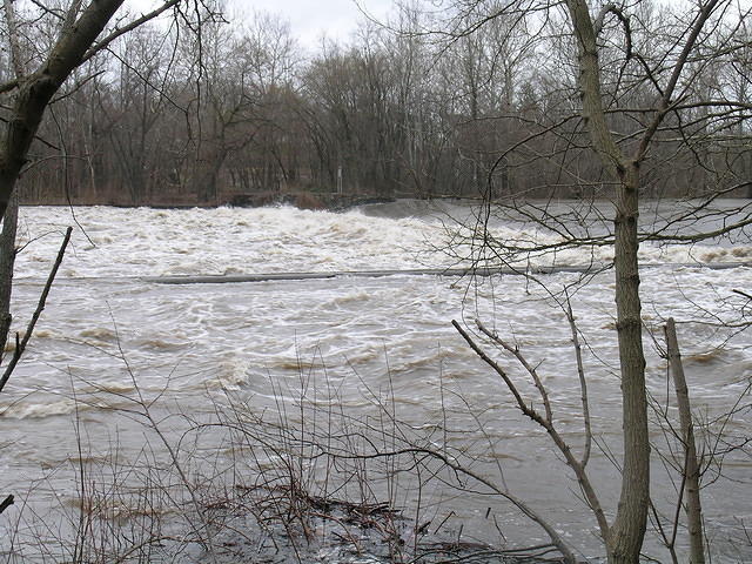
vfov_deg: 24.0
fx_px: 1325
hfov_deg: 31.7
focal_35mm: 61
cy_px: 282
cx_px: 376
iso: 50
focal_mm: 12.6
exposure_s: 1/63.2
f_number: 4.7
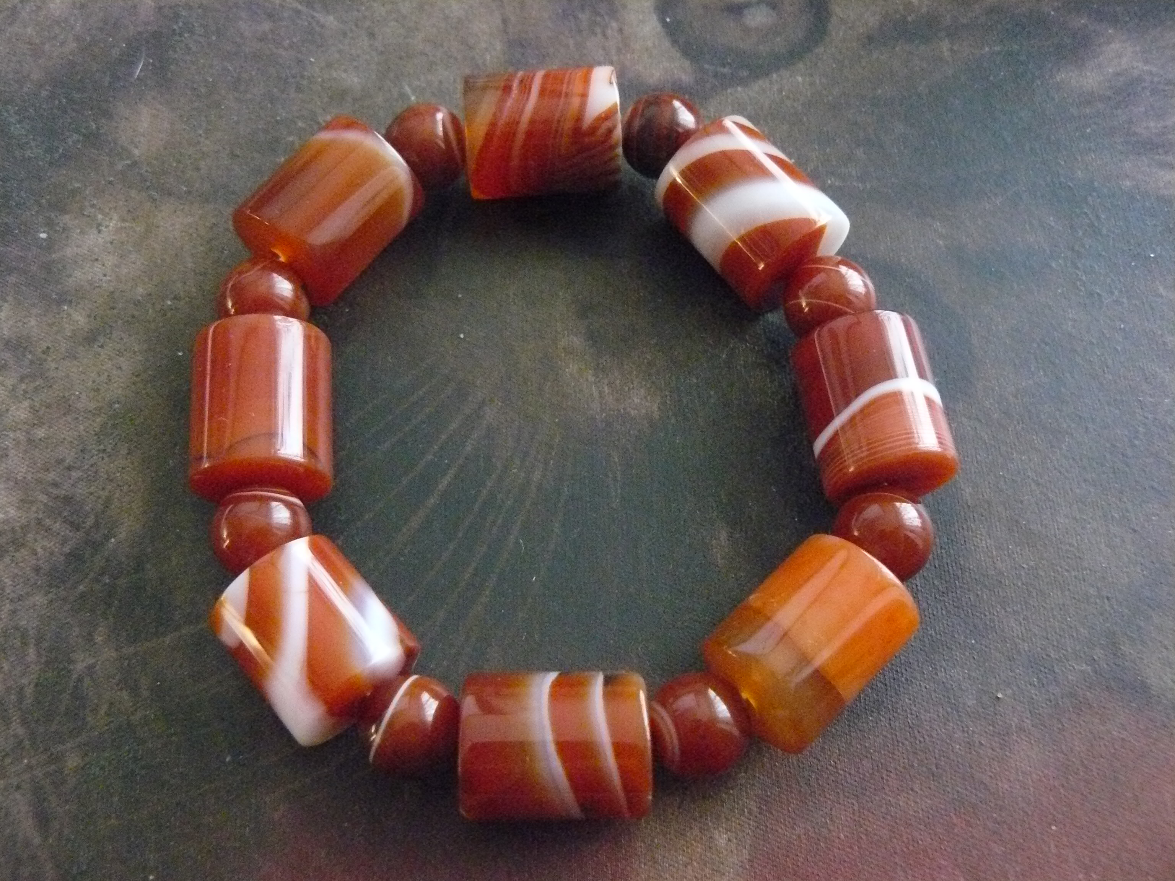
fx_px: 1222
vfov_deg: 39.7
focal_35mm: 36
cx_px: 588
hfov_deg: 51.4
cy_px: 440
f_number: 2.8
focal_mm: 6
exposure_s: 1/8
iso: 800
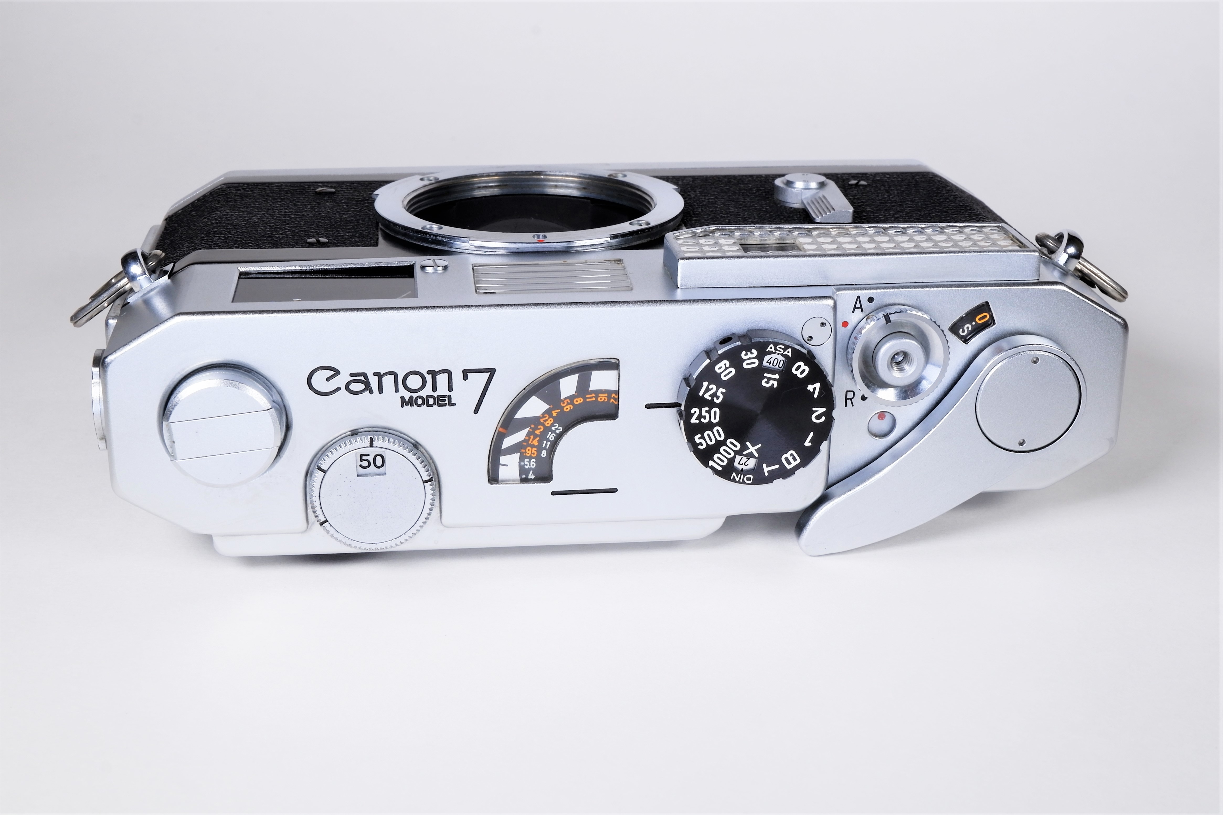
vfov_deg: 28.1
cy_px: 408
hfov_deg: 41.1
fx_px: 1630
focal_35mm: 48
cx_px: 612
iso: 200
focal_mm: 32.5
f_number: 18
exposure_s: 1/38
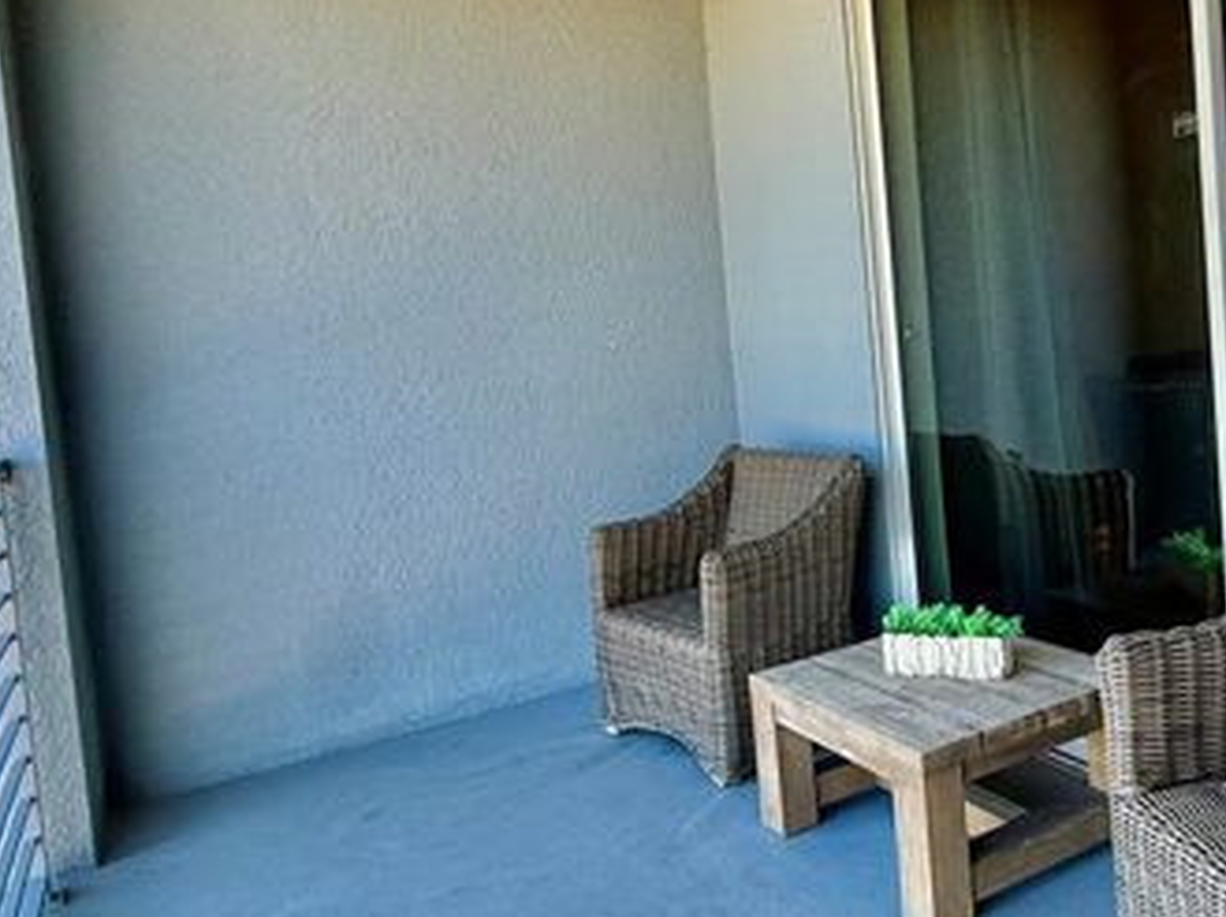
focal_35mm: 30
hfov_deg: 59.0
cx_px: 788
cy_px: 380
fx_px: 1061
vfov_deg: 46.5
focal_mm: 2.22
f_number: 2.2
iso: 64
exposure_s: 1/161
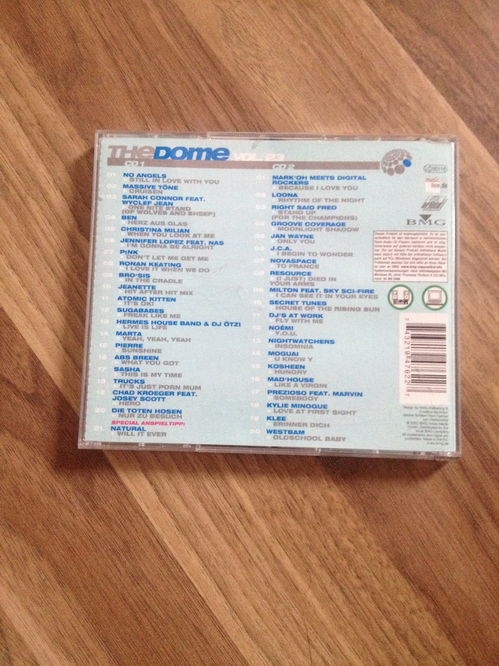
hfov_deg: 40.7
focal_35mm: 35
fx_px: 673
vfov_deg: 52.6
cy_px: 333
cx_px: 250
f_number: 2.4
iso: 400
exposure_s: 1/15
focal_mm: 4.28
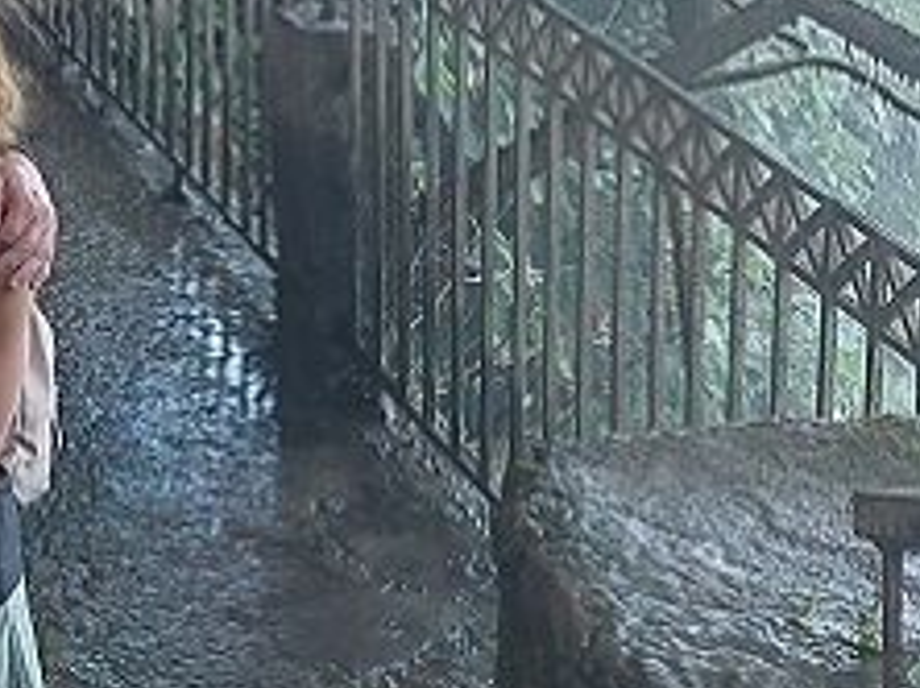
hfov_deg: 16.0
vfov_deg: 12.1
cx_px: -160
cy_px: -151
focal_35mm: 119
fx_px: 3159
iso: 64
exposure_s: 1/60
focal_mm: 5.23
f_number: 1.8
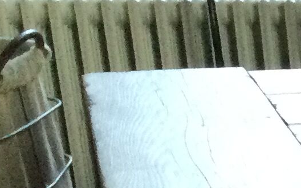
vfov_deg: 6.1
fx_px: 1665
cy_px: 488
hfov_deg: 8.6
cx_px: 904
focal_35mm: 203
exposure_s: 1/33
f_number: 2.4
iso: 200
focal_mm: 3.3
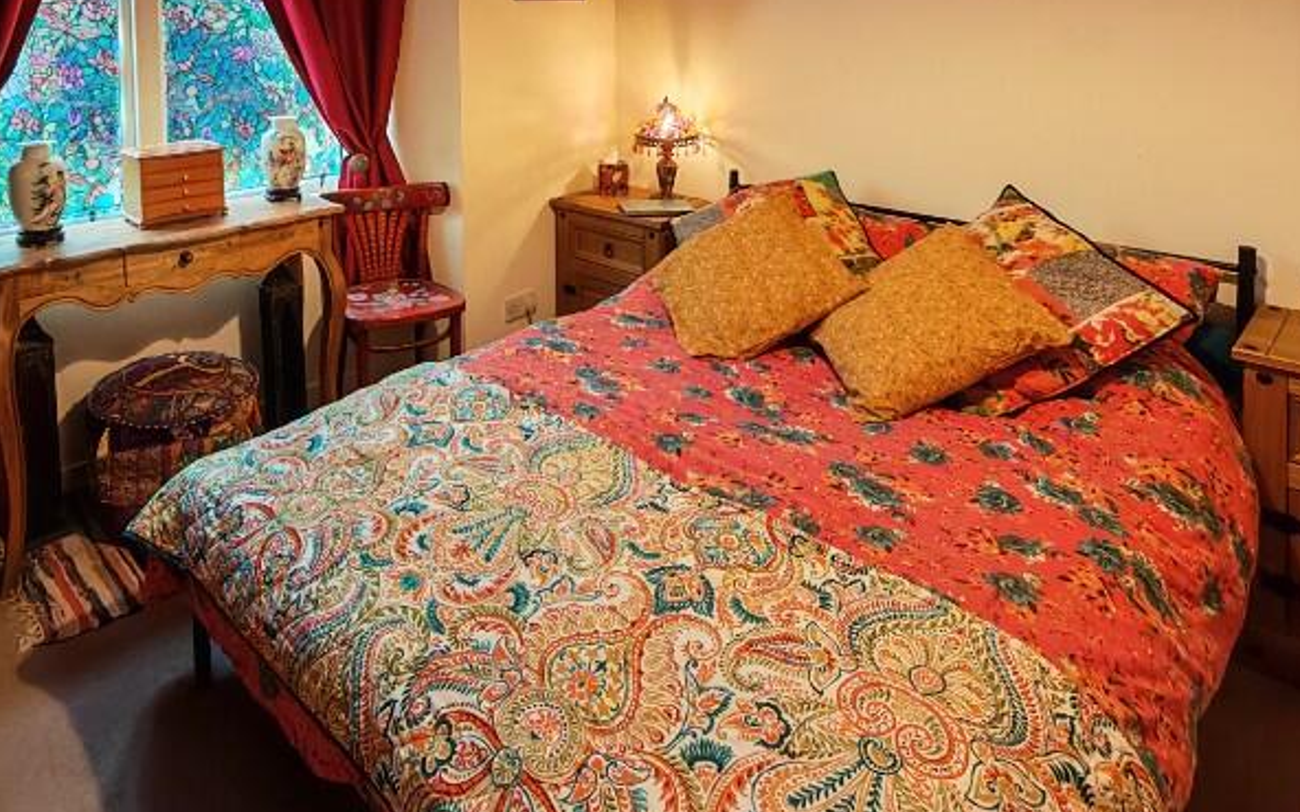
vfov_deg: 47.7
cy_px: 40
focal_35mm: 22
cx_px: 505
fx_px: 779
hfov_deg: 78.5
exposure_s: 1/33
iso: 200
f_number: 2
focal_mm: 1.82
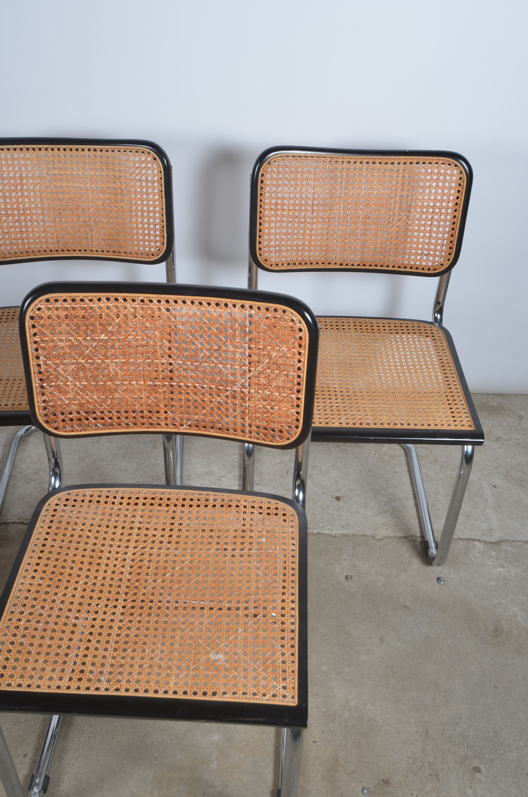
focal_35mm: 33
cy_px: 398
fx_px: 729
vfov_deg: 57.3
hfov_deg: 39.8
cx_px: 264
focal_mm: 22
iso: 100
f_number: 11
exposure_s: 1/125
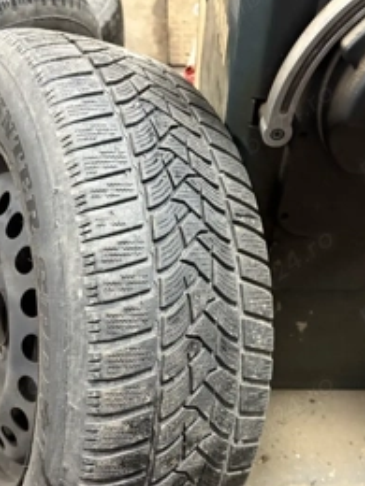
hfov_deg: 35.9
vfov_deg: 46.4
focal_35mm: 40
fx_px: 562
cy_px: 299
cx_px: 165
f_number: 1.6
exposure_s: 1/33
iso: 500
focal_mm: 5.96
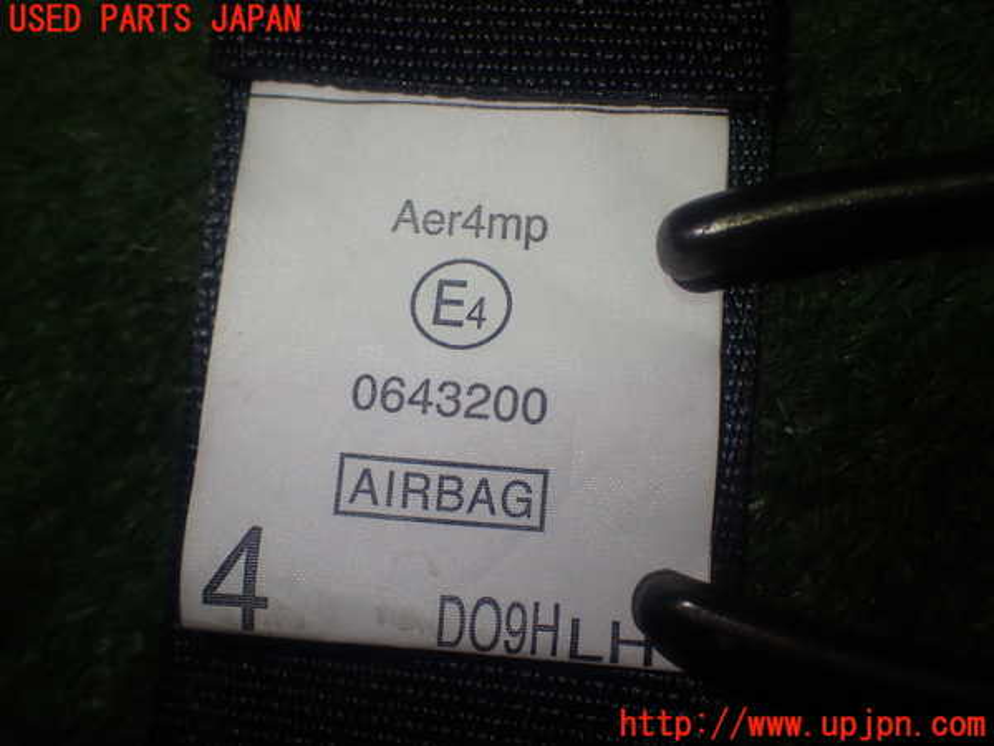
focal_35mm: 38
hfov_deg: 49.0
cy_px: 373
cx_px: 497
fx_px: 1091
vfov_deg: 37.7
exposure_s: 1/125
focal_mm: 6.83
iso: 100
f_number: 2.7
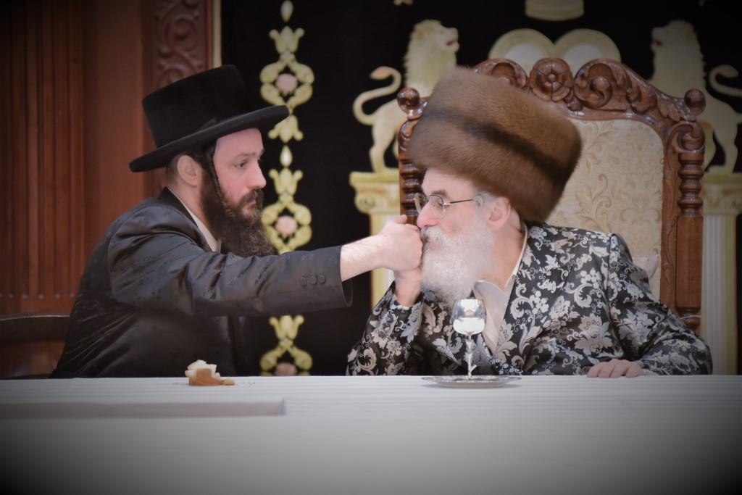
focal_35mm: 200
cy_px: 248
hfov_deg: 10.3
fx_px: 4123
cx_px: 371
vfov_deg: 6.9
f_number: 2.8
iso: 1250
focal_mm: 200
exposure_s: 1/400
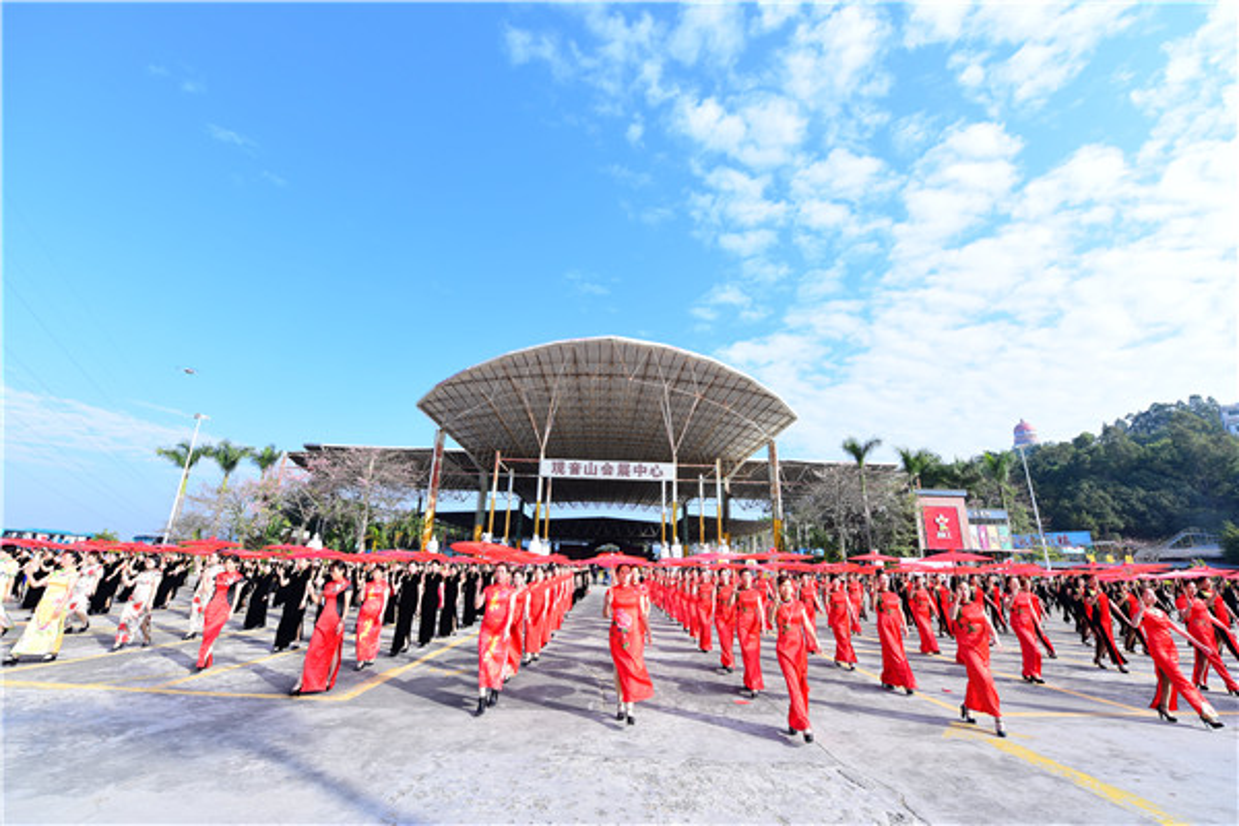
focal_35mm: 14
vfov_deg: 81.2
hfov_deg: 104.3
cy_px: 413
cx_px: 620
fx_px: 482
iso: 100
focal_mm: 14
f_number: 5.6
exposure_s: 1/250
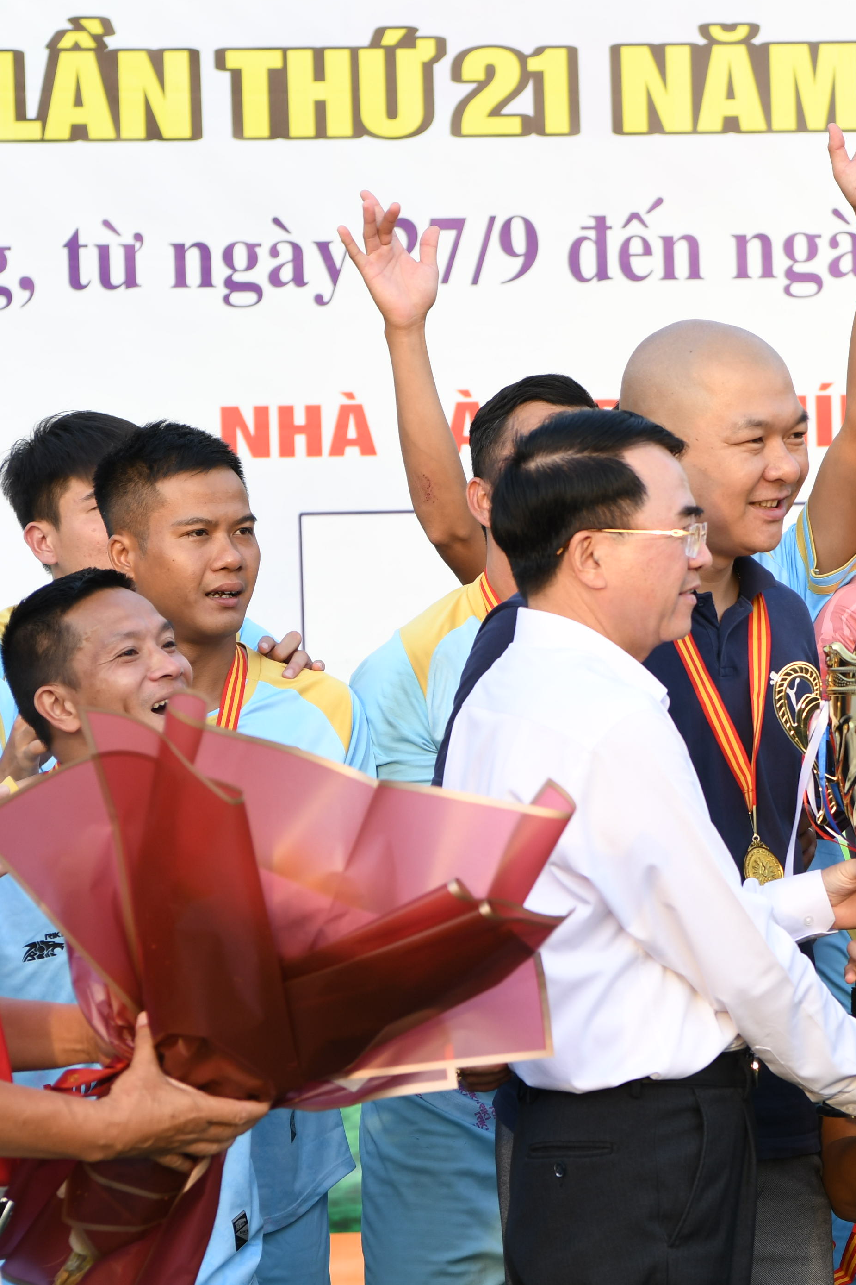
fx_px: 5635
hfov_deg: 8.7
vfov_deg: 13.0
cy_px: 642
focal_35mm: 158
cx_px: 751
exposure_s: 1/200
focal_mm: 70
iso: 250
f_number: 4.5
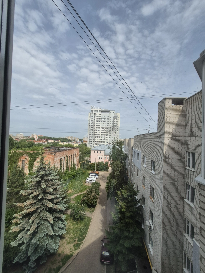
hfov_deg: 89.9
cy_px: 136
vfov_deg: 106.2
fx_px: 103
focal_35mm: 13
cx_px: 102
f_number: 2.2
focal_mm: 1.74
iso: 50
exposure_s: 1/2304
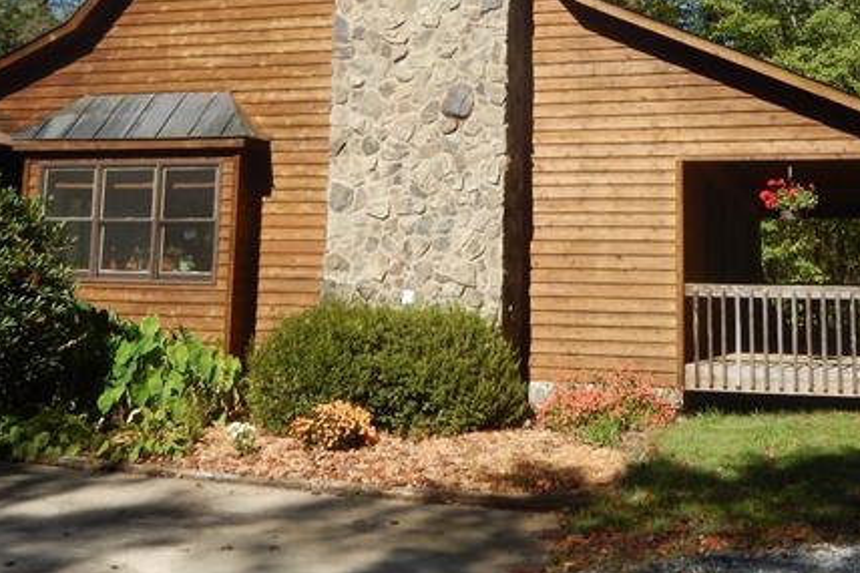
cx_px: 498
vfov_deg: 27.6
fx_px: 1122
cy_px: 64
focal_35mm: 47
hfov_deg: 41.8
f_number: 3.4
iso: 125
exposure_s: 1/1000
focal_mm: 4.5
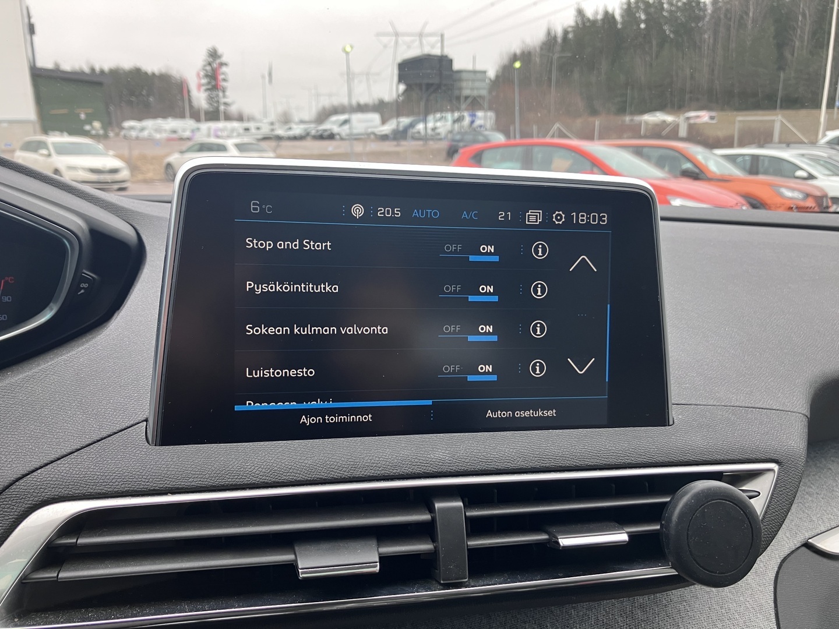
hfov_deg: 63.4
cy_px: 314
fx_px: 679
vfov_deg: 49.7
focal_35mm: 28
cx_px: 420
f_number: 1.8
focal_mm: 3.99
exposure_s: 1/60
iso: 100
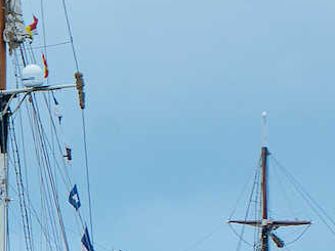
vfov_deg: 0.8
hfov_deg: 1.1
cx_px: -640
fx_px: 17771
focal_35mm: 1837
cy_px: 200
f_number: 6.3
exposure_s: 1/1000
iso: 320
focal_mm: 260
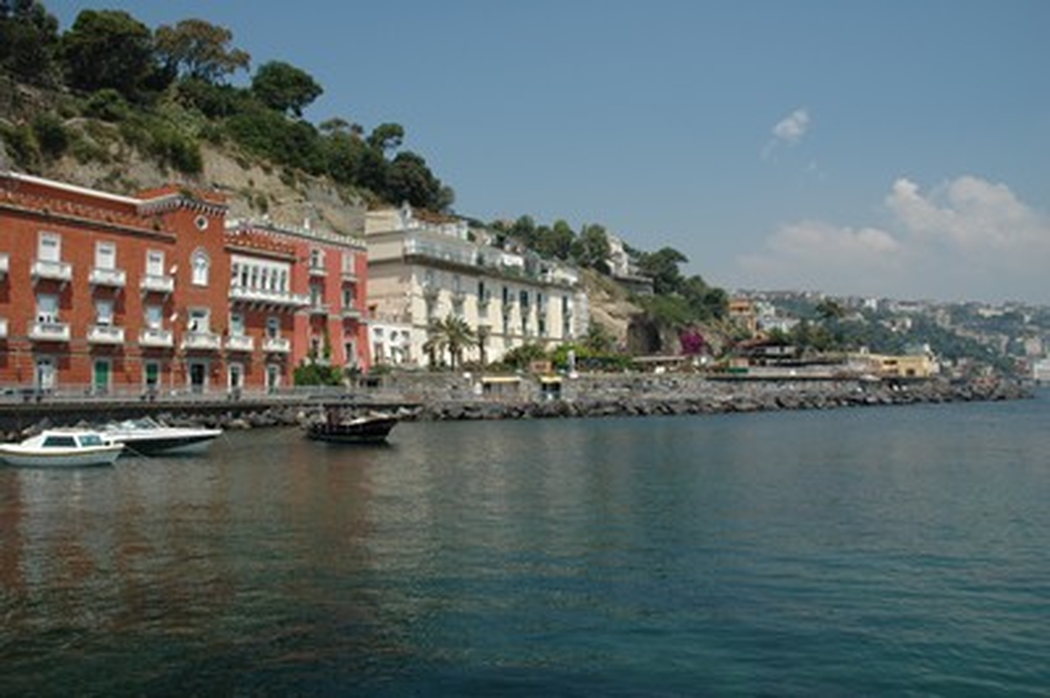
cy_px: 349
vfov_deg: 47.9
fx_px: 787
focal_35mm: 27
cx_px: 525
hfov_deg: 67.4
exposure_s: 1/350
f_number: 9.5
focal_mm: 18
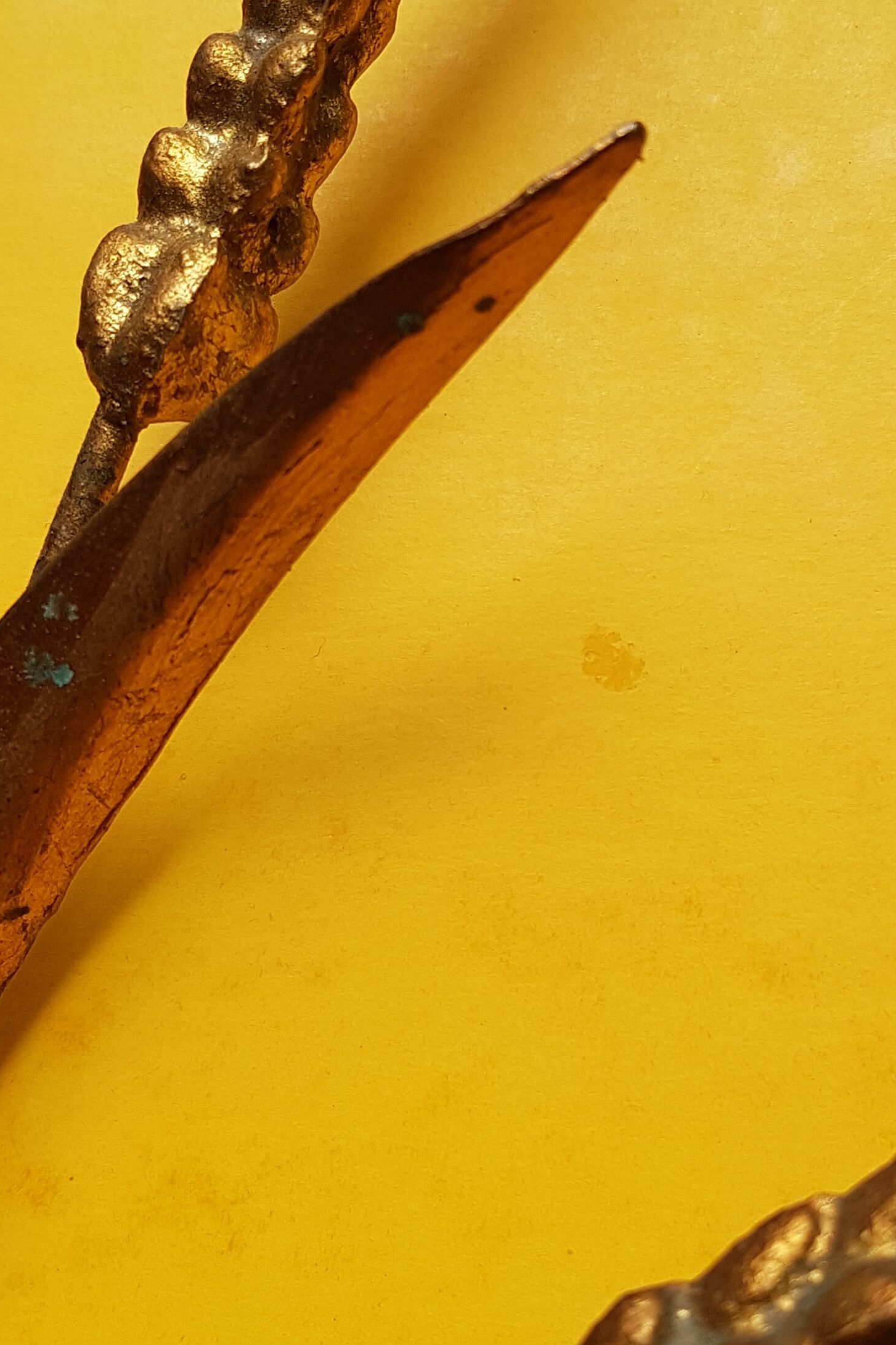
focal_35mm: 50
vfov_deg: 39.6
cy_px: 691
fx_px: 1867
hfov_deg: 27.0
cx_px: 442
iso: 50
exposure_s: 1/231
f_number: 1.7
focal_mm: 4.2
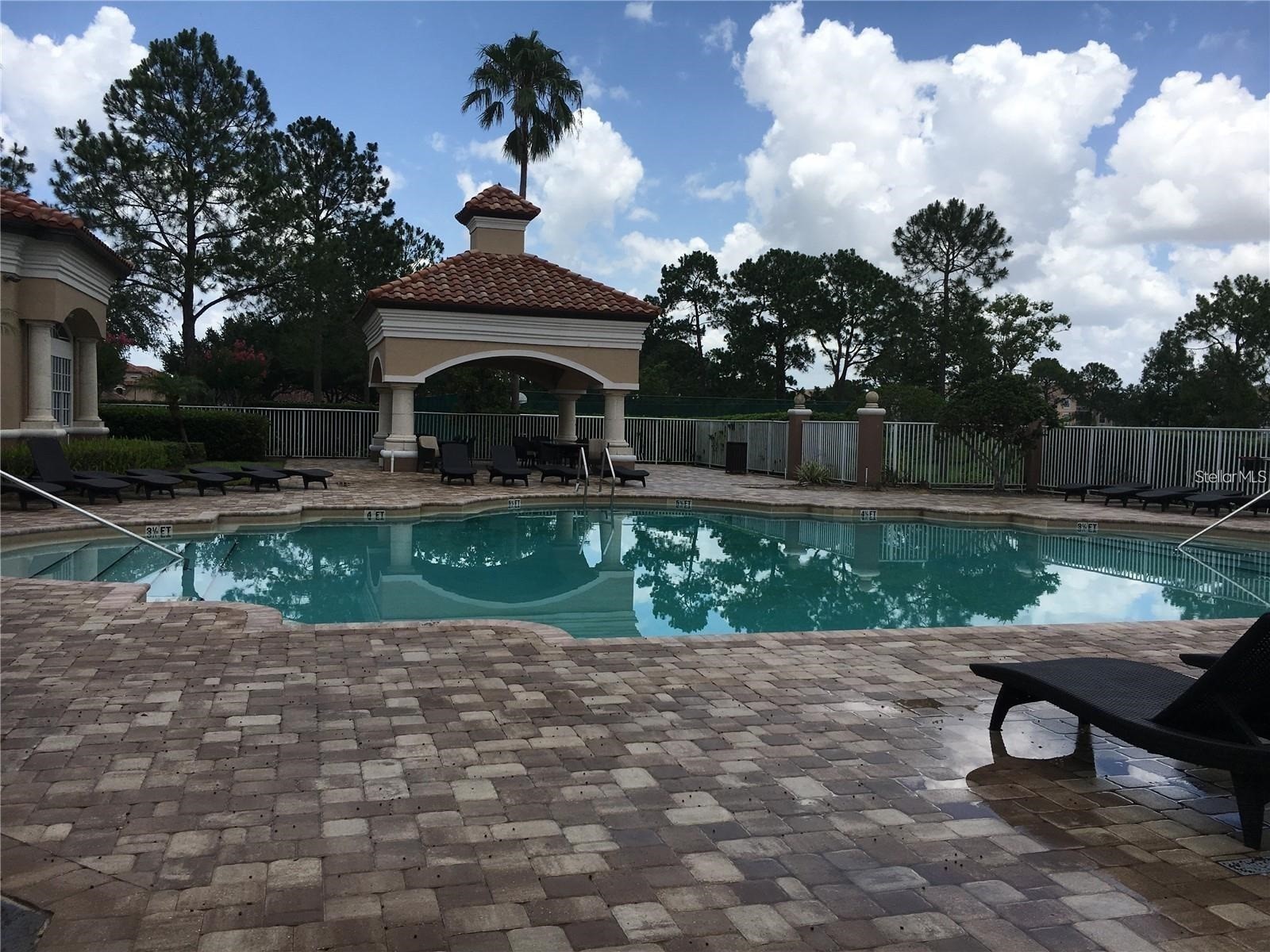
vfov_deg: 48.2
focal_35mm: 29
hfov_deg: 61.7
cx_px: 635
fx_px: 1064
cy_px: 476
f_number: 2.2
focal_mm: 4.15
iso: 25
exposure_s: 1/2024
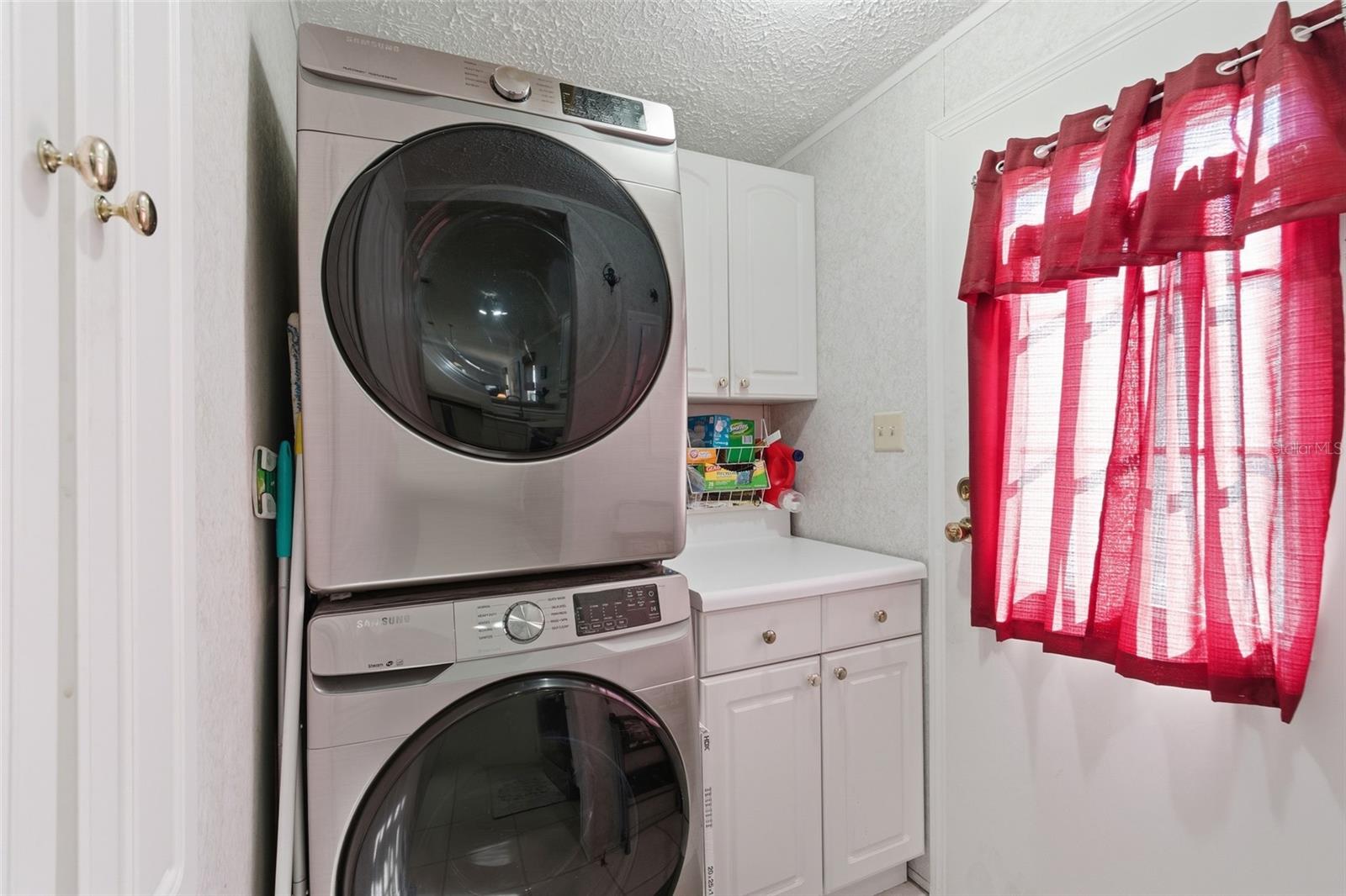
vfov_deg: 73.7
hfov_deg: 96.7
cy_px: 448
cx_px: 673
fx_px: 598
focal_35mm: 16
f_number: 9
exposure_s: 1/30
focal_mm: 16
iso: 400
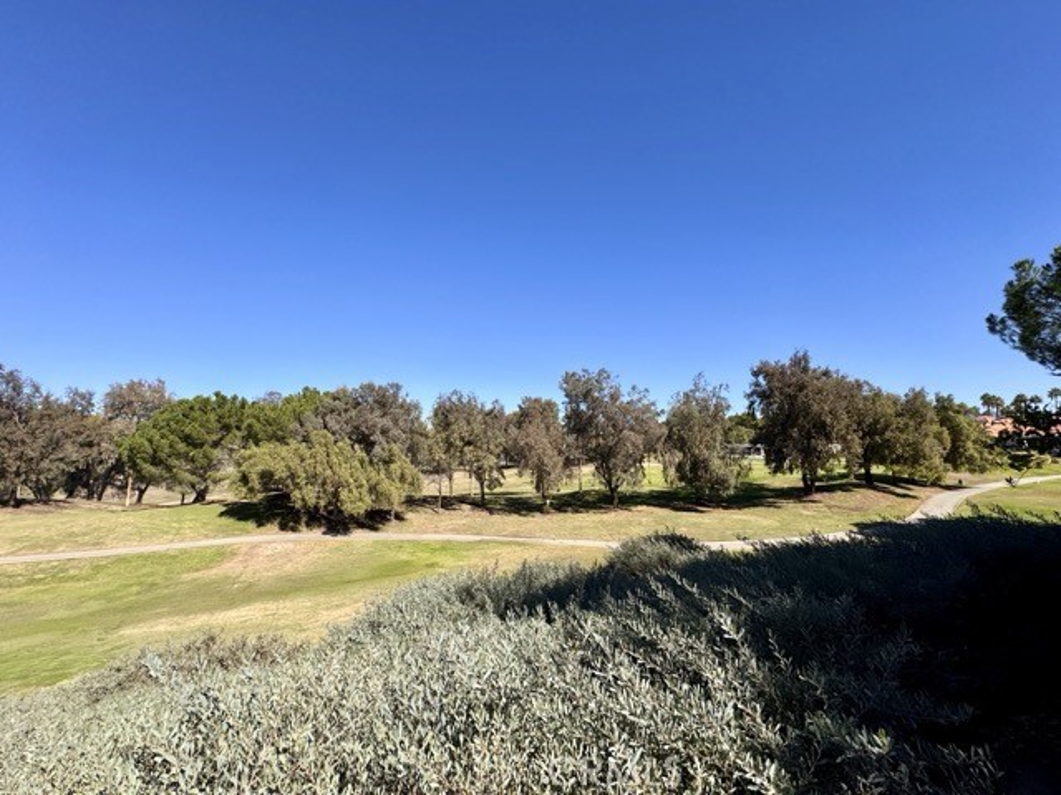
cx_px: 530
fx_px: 429
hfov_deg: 102.1
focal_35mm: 14
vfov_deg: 85.7
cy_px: 398
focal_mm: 2.22
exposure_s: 1/1880
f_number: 2.2
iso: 50
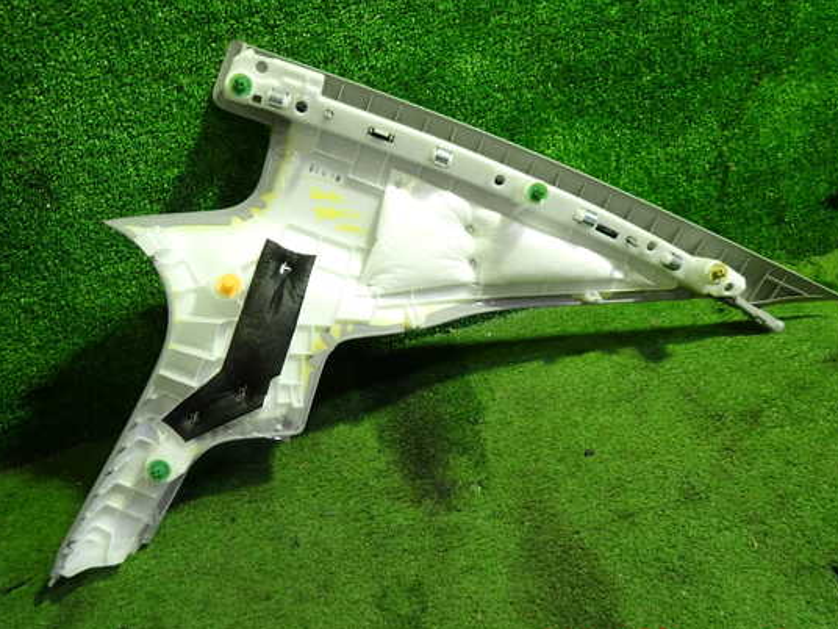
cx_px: 428
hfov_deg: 63.4
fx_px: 678
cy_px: 313
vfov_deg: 49.7
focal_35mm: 28
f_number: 2
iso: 200
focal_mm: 4.5
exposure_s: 1/40
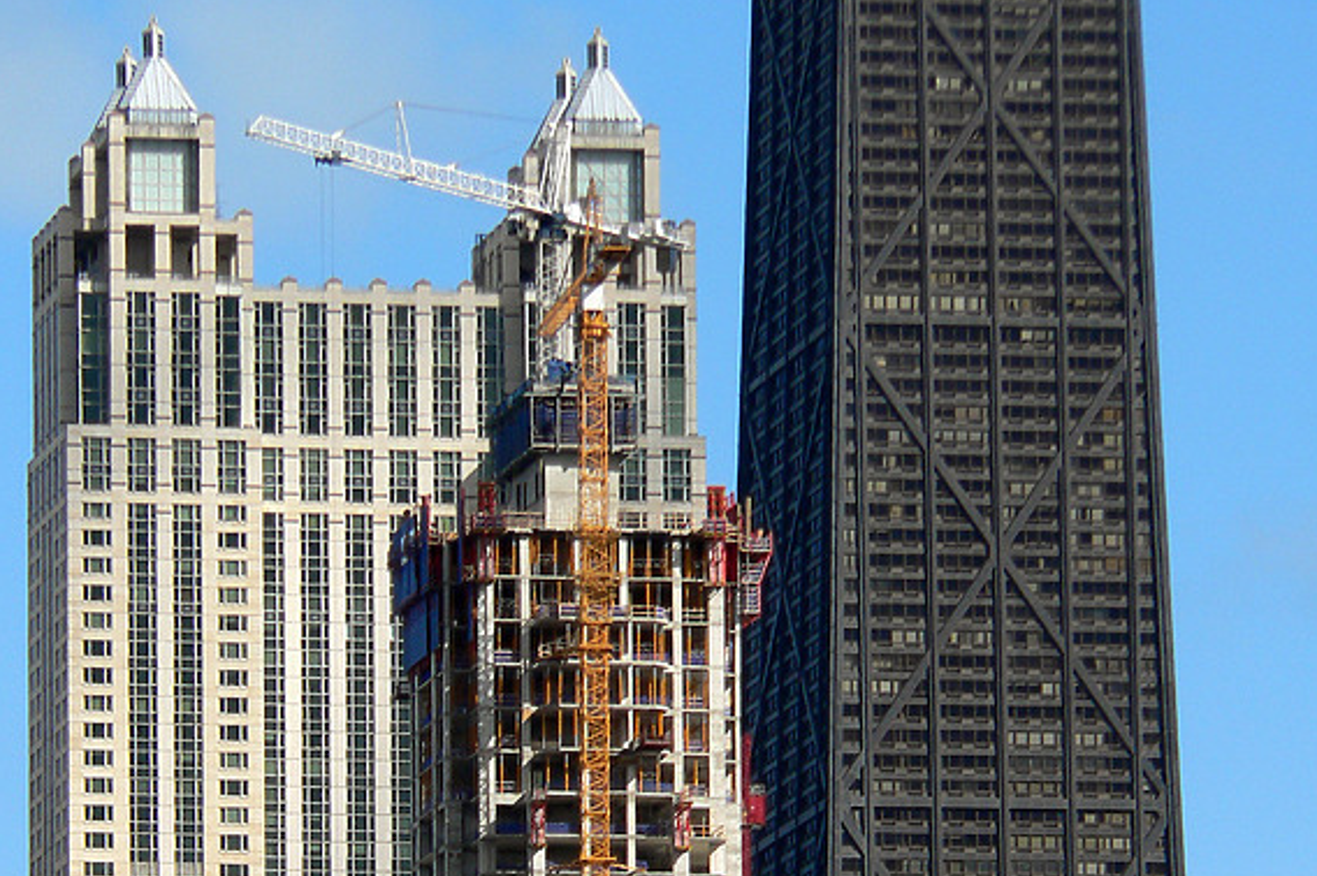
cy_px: 932
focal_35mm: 399
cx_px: 627
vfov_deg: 3.4
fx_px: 14588
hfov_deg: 5.2
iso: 80
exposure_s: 1/640
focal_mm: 40.2
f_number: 4.6
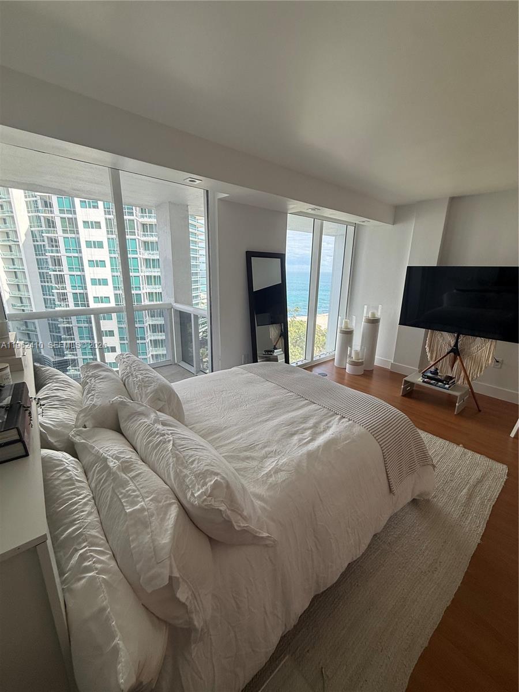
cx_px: 260
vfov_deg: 102.1
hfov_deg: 85.7
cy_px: 346
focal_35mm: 14
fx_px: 280
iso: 50
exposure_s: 1/161
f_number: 2.2
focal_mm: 2.22
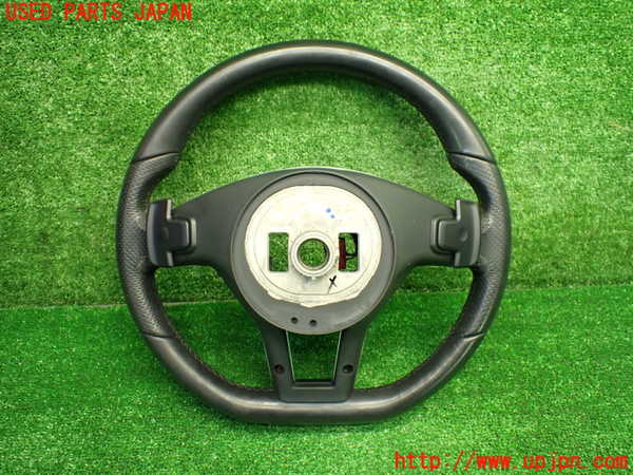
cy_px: 238
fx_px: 549
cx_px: 316
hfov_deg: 60.0
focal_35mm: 30
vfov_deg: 46.8
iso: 800
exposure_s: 1/80
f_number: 2.3
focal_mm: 5.4
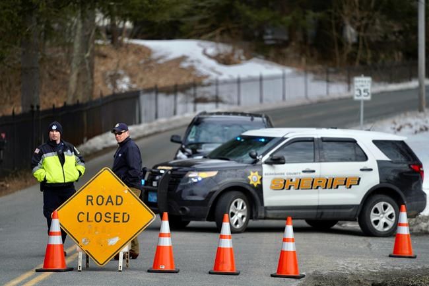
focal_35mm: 200
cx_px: 214
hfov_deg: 10.3
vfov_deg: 6.9
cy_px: 143
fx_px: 2383
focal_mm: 200
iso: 100
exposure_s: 1/1000
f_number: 2.8
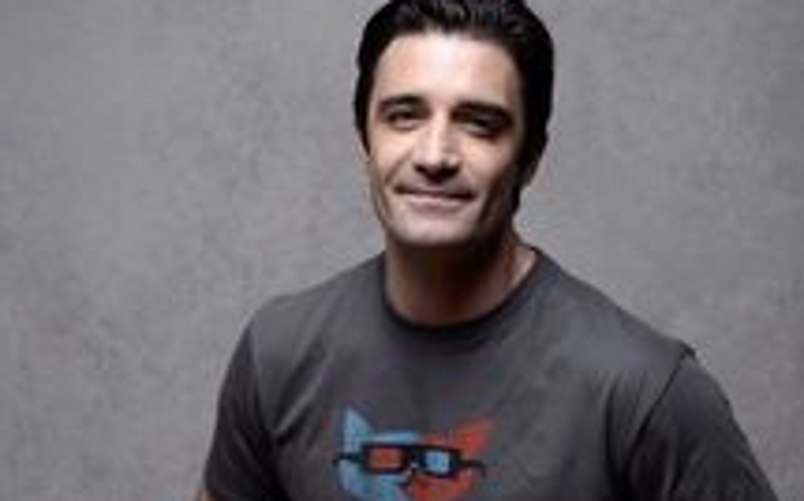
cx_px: 402
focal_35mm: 95
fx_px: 2080
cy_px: 639
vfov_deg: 13.3
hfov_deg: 21.9
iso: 100
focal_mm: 50
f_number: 16
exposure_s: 1/250
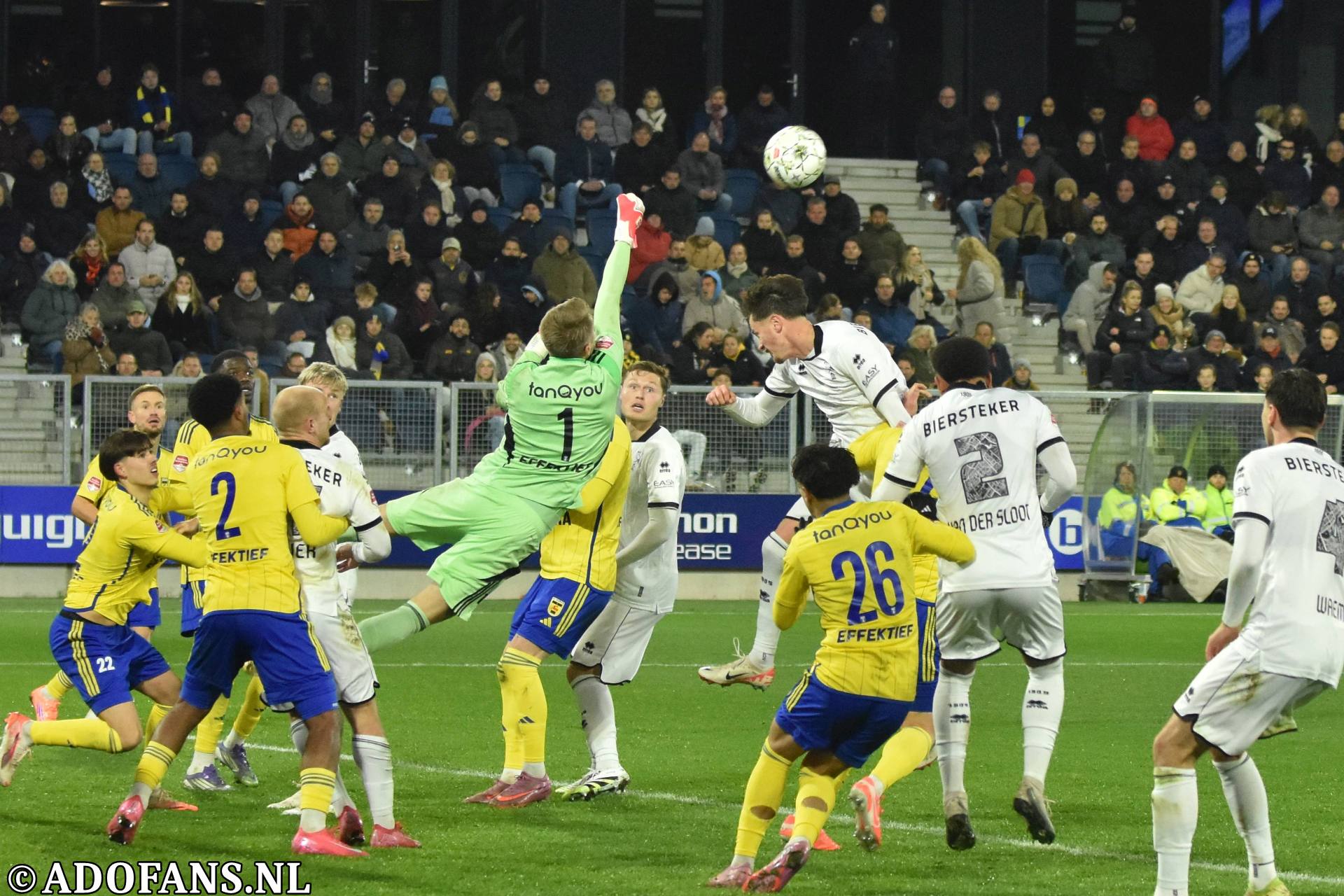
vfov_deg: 13.0
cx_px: 672
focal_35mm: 105
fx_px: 3920
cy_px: 448
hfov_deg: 19.5
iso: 2000
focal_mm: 70
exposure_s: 1/800
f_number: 2.8
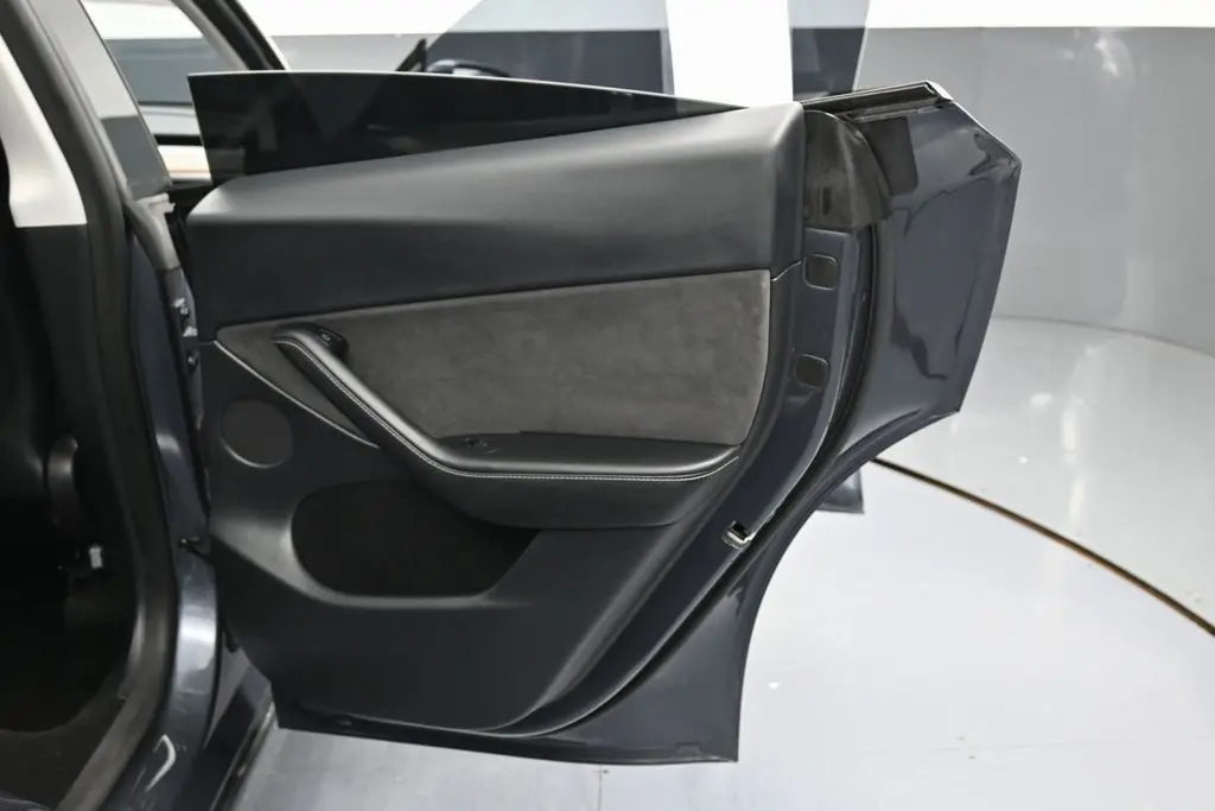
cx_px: 608
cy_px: 406
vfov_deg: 35.5
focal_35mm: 38
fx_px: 1266
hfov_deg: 51.3
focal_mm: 25
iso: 1250
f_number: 4.2
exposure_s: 1/125
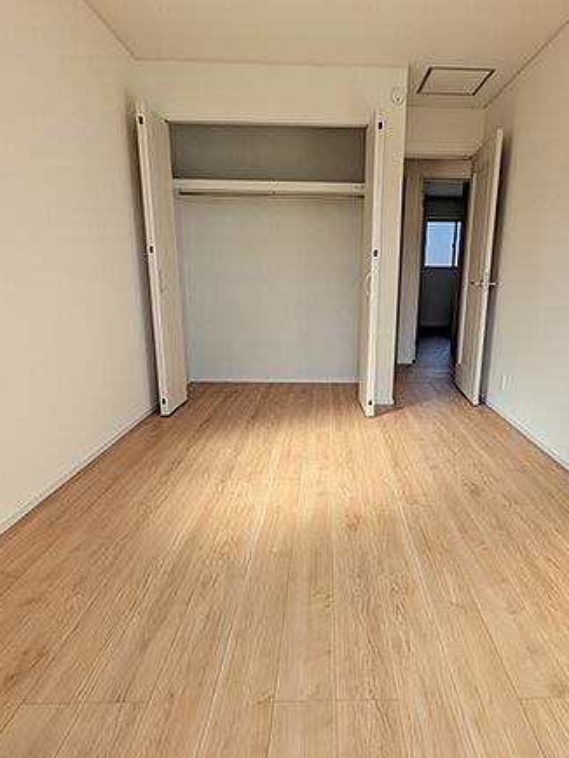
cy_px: 376
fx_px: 438
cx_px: 333
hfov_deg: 65.6
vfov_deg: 81.7
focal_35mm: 20
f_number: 2.2
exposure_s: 1/2004
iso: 51
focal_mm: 1.83
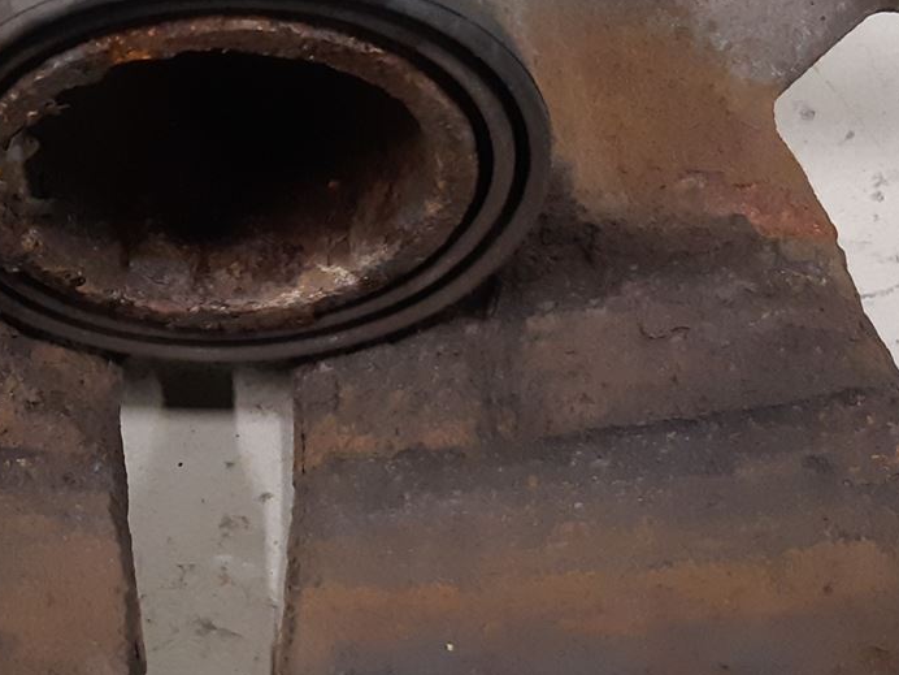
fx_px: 2000
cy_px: 369
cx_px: 44
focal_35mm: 77
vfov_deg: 19.1
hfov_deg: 24.4
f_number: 1.7
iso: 320
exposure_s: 1/50
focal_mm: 3.93
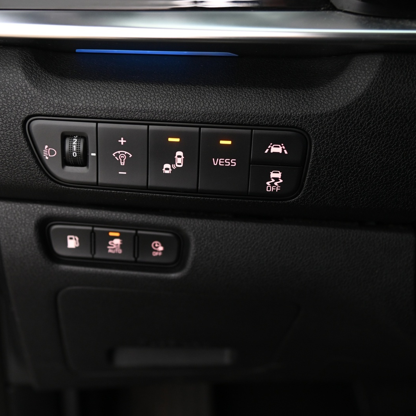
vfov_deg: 30.0
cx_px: 200
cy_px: 206
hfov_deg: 30.0
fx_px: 775
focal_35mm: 57
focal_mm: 44
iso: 2000
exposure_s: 1/15
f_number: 4
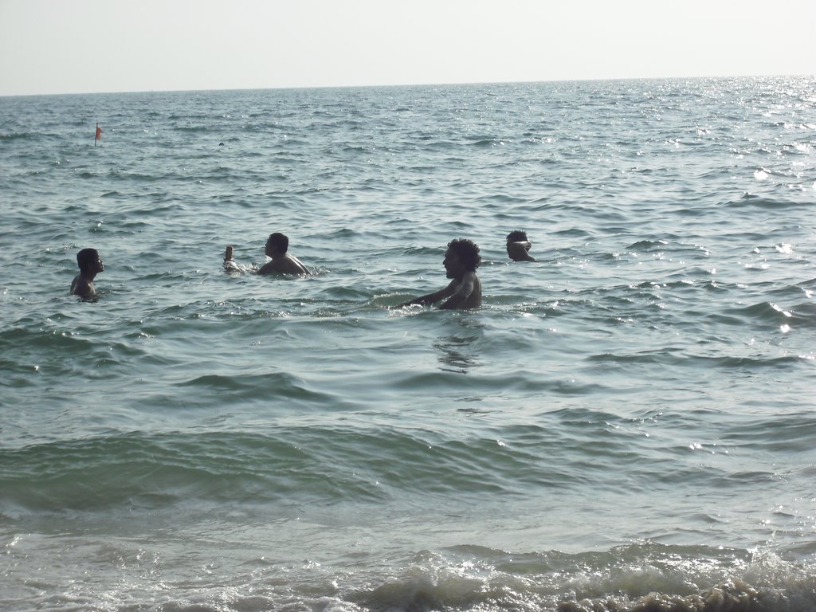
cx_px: 408
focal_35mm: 113
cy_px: 306
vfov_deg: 13.1
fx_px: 2664
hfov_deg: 17.4
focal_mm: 18.6
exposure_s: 1/200
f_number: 14.7
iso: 100
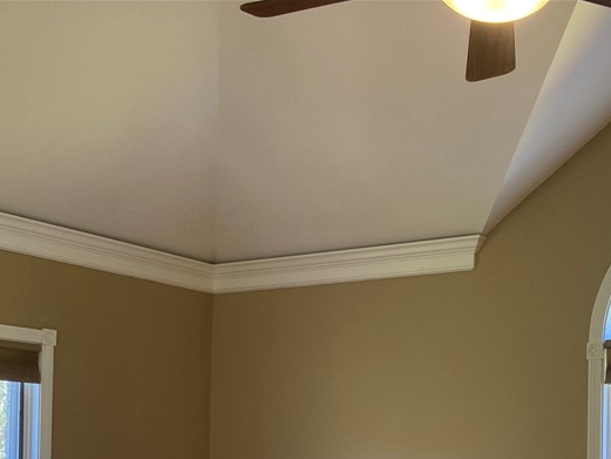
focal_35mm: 55
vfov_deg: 25.4
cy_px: 450
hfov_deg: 34.5
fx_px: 971
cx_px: 419
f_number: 1.8
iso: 40
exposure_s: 1/60
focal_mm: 3.99
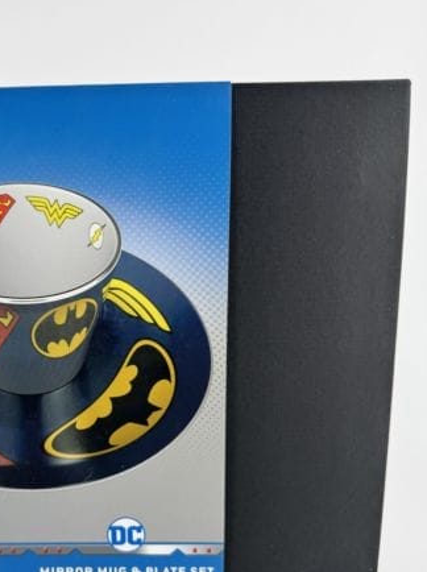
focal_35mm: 37
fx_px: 610
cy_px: 353
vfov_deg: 49.8
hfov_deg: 37.6
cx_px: 107
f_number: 1.78
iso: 80
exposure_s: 1/514
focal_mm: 6.76
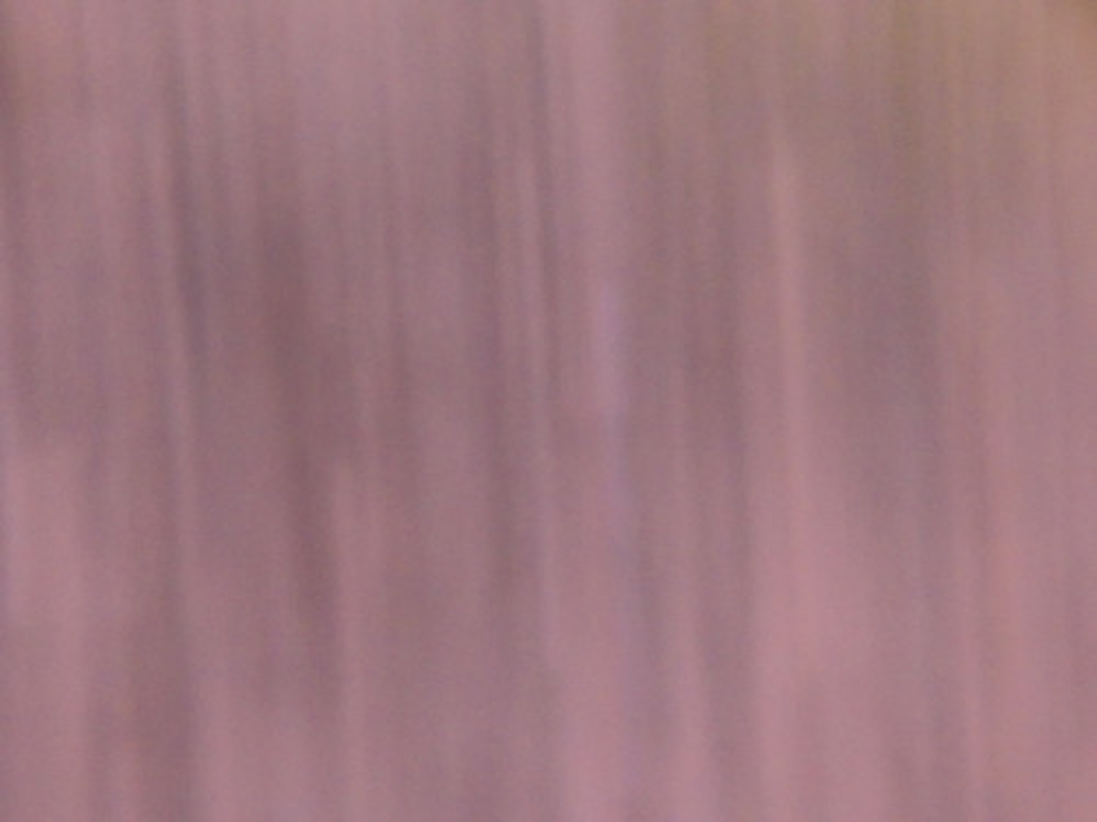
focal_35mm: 76
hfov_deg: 25.7
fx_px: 2408
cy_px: 411
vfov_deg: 19.4
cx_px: 548
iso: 1600
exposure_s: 1/25
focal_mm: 13.4
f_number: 5.5
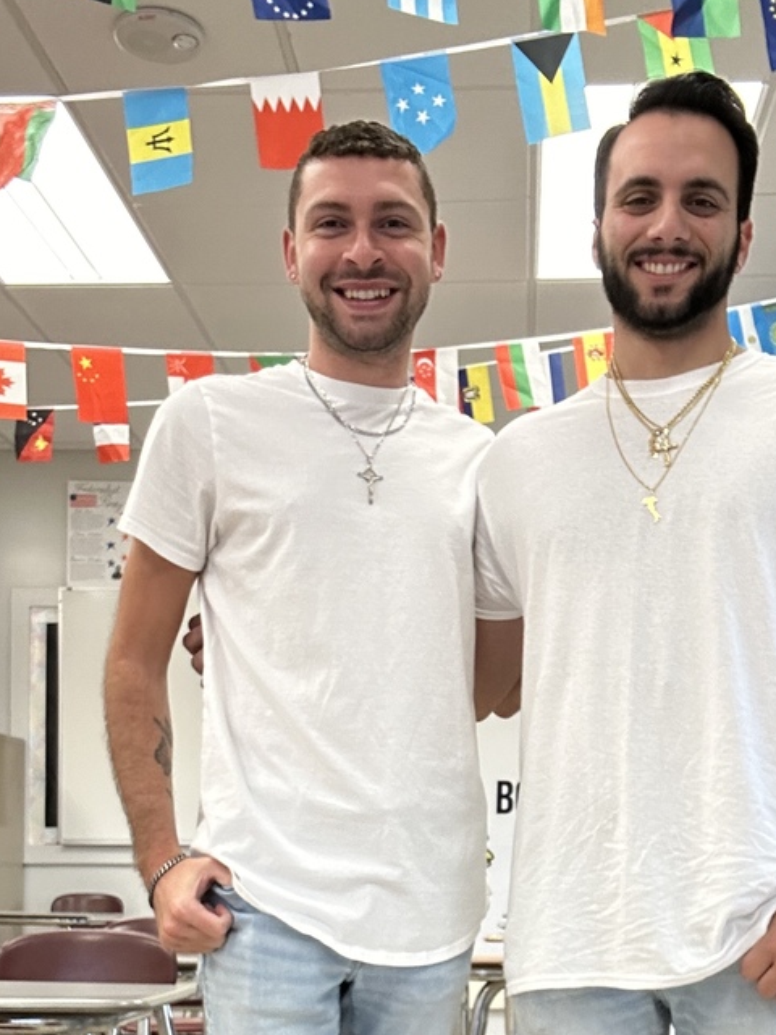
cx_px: 464
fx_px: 1435
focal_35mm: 48
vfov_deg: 38.3
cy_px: 820
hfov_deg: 30.2
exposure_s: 1/60
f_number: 1.9
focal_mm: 2.69
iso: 100
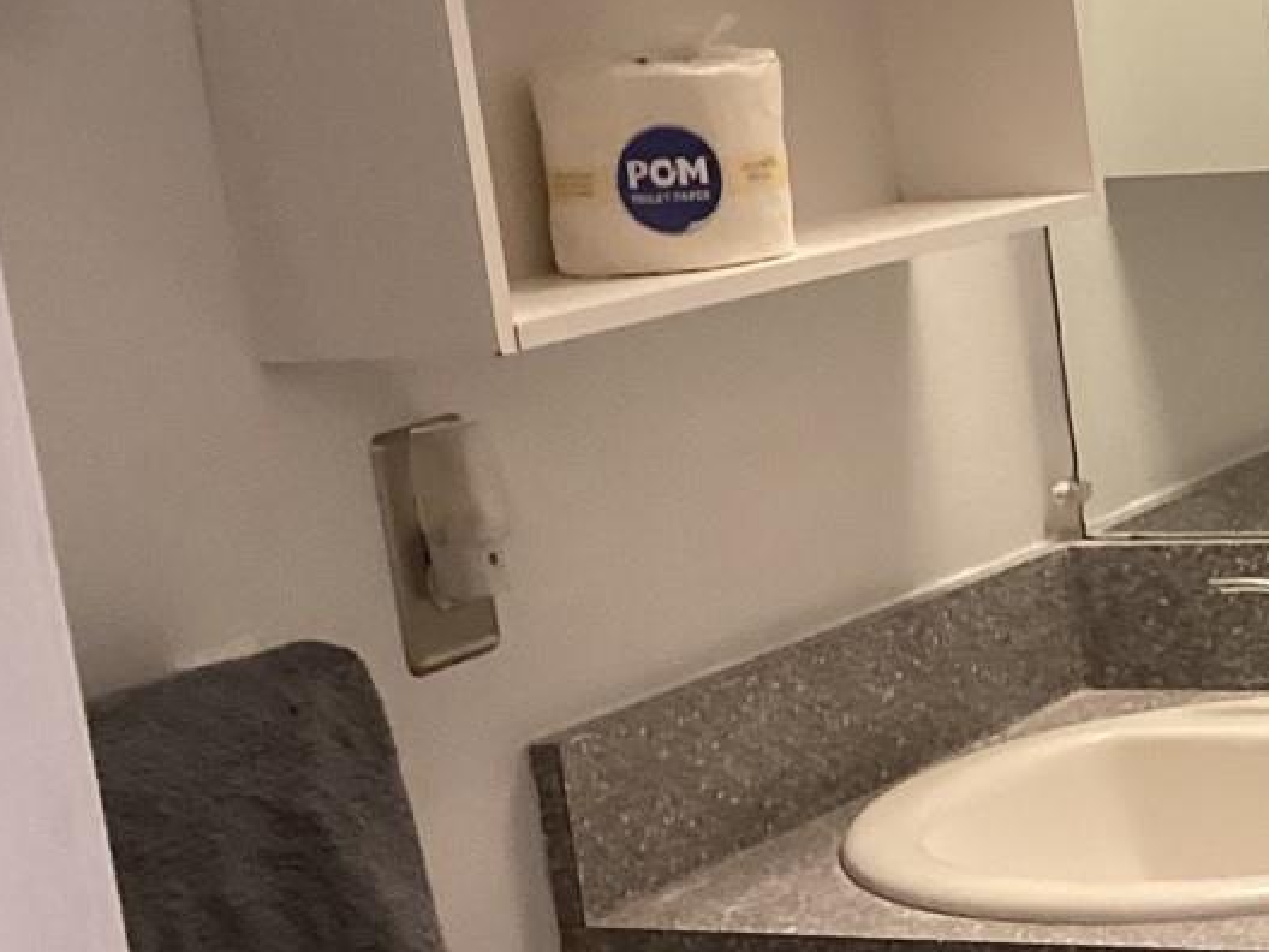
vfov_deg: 15.7
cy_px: 625
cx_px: 1605
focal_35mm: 94
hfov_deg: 19.4
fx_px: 3446
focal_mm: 3.3
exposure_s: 1/60
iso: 250
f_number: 2.4
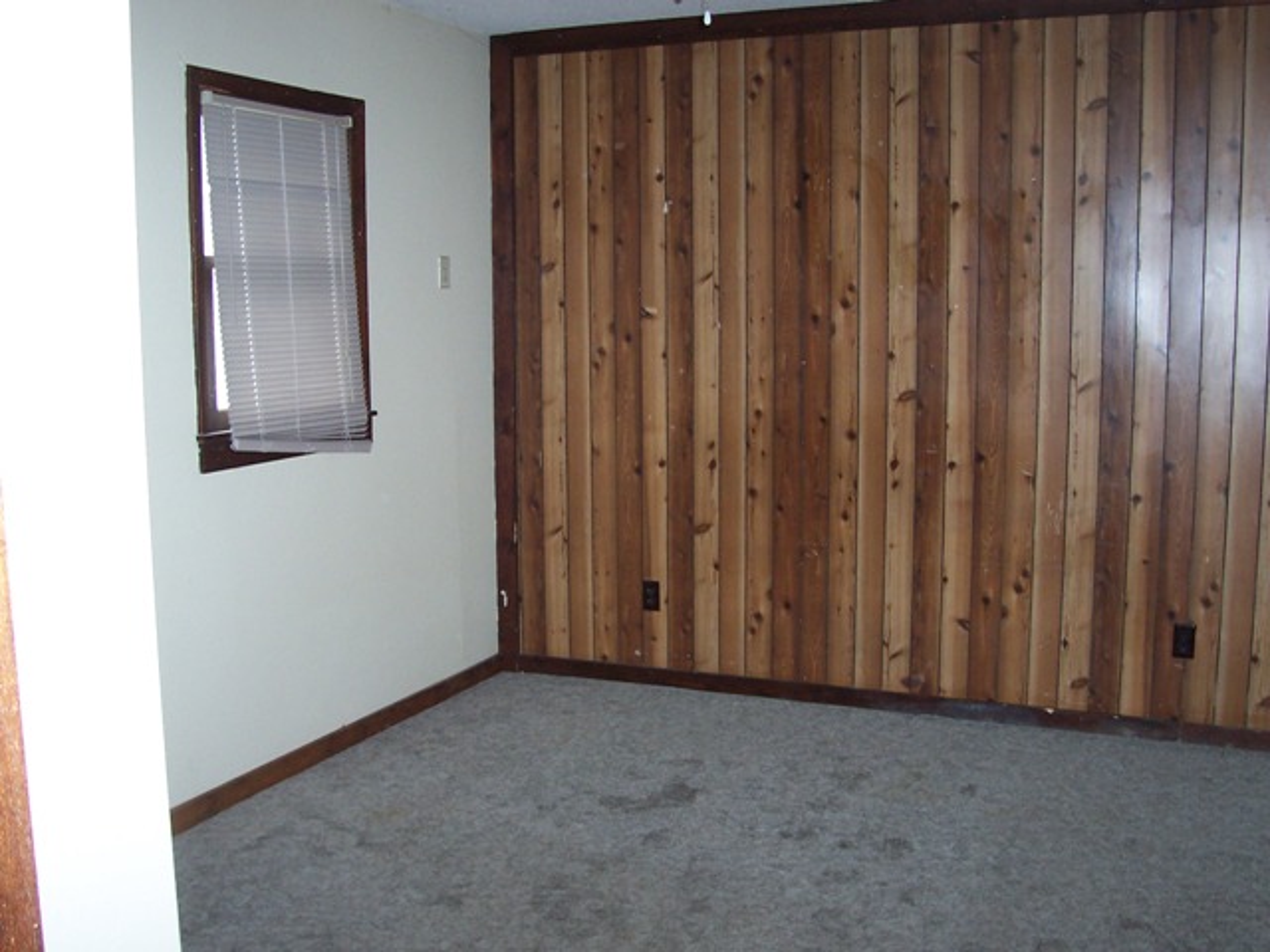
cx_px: 635
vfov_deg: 38.7
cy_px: 476
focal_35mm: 37
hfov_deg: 50.1
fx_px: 1357
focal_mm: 5.6
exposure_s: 1/60
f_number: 2.8
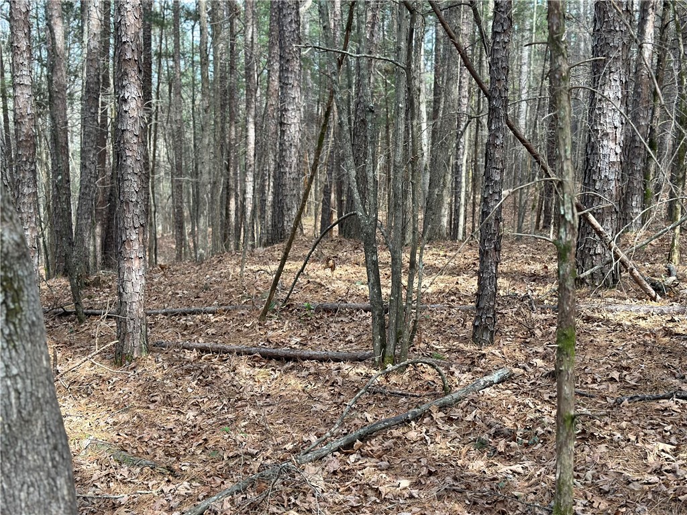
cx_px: 344
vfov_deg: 30.3
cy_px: 258
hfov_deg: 39.7
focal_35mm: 48
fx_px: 953
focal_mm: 6.86
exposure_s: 1/458
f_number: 1.78
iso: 80
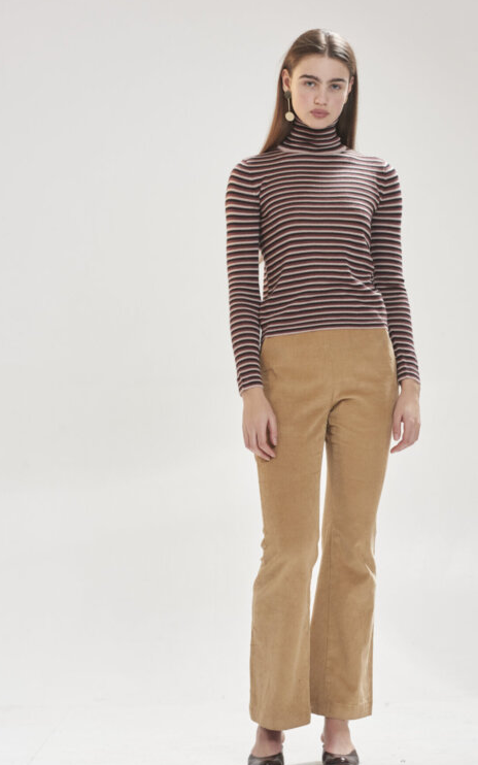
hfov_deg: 12.0
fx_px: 2271
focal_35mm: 109
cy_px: 380
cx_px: 274
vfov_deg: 19.1
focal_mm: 92
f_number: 8
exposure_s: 1/125
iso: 800
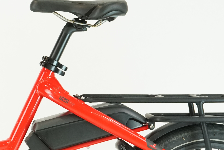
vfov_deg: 7.4
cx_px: -4
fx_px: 1157
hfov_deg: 10.9
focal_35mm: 186
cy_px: 102
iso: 2000
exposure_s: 1/200
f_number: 6.3
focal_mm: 60
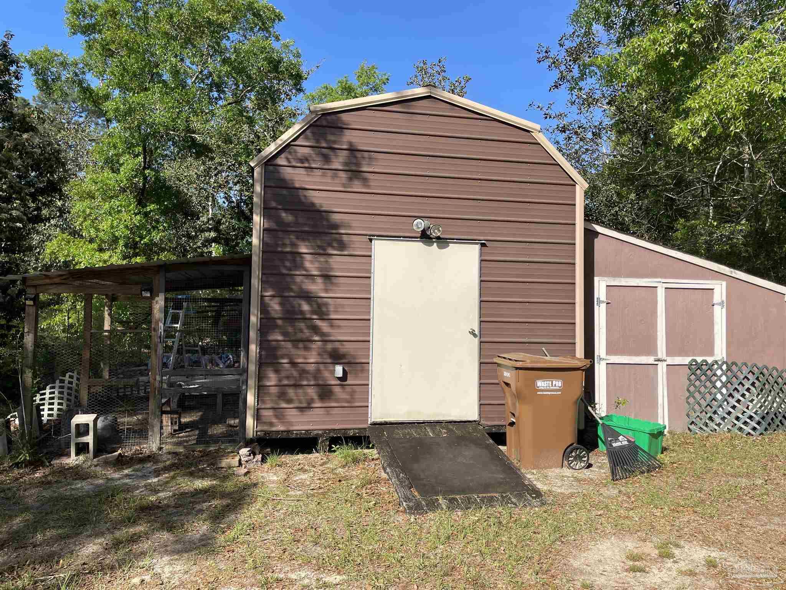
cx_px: 393
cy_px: 295
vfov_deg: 53.1
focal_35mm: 26
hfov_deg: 67.3
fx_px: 590
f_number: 1.6
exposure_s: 1/2564
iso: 32
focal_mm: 4.2
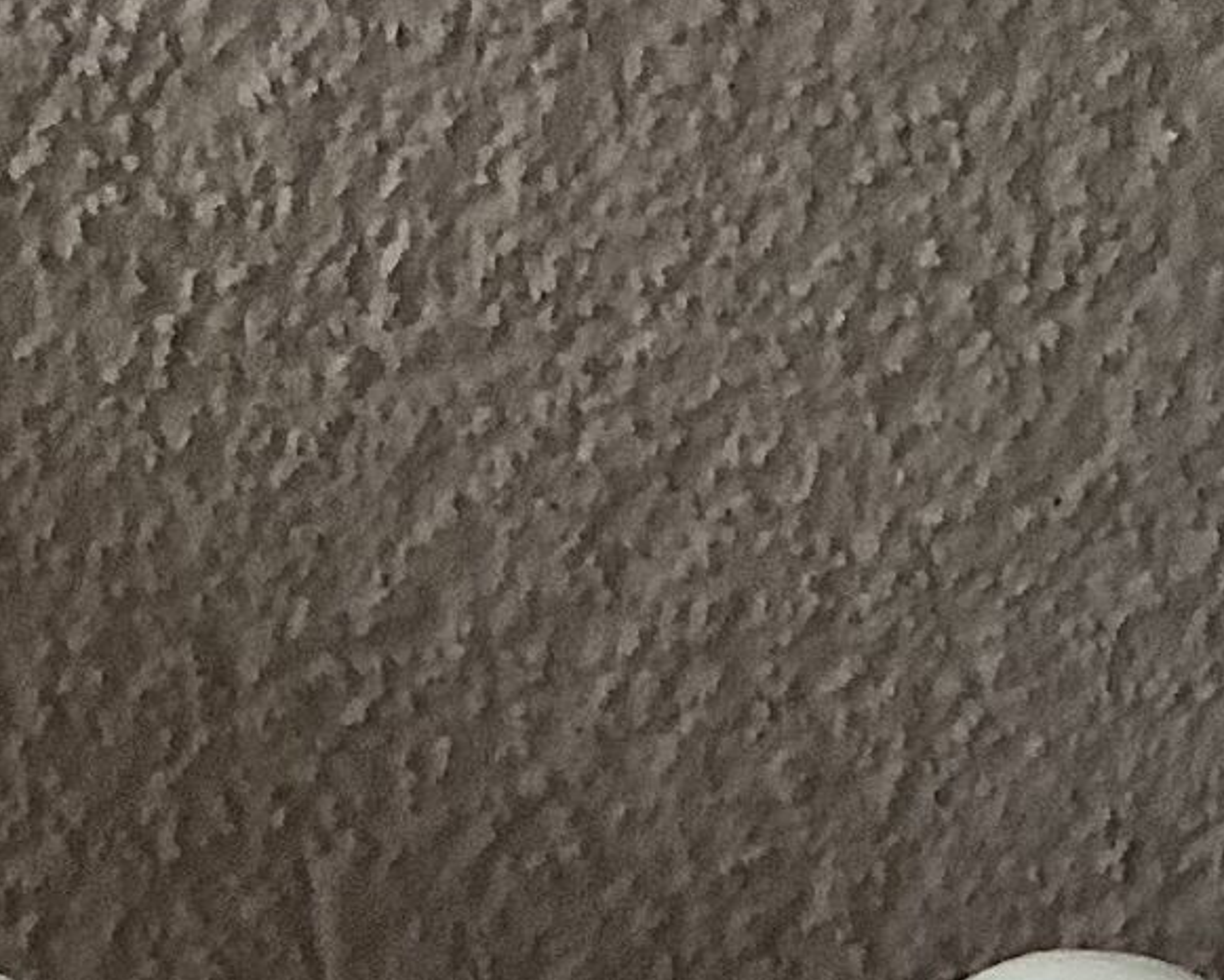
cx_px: 1262
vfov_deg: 8.9
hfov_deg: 11.2
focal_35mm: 170
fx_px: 6159
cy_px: 1484
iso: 160
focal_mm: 3.3
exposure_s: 1/60
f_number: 2.4
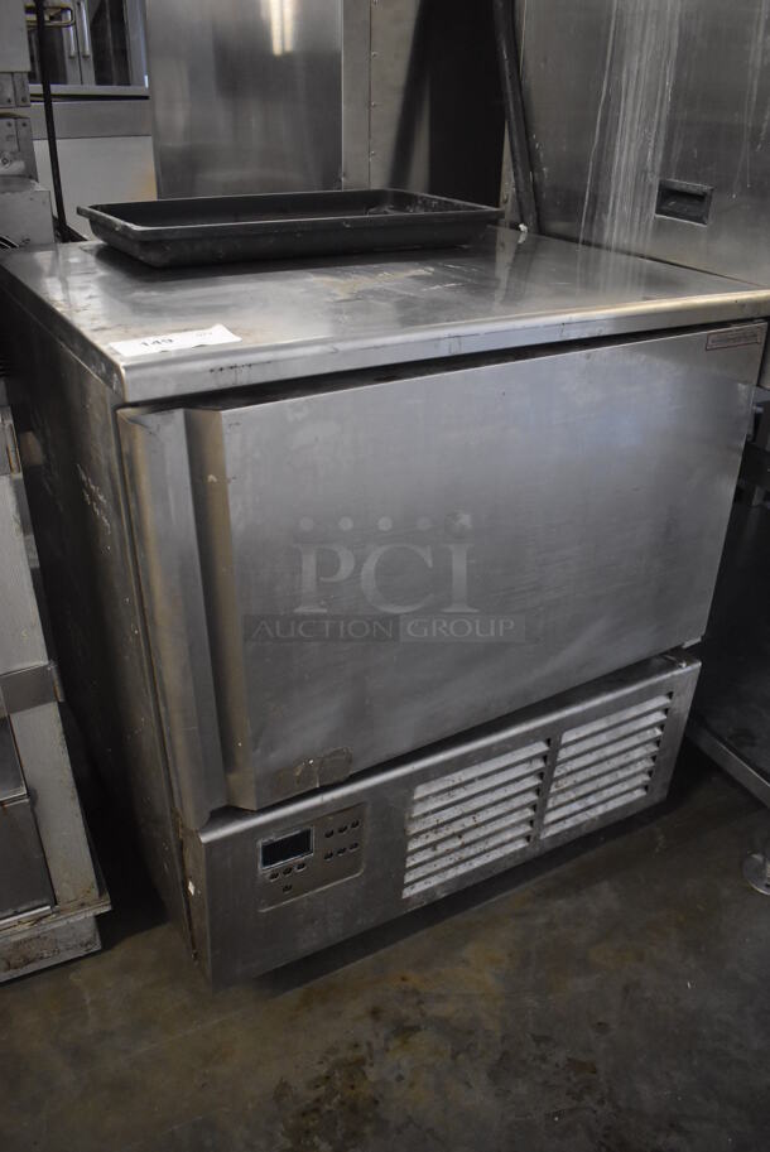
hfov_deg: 48.0
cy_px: 576
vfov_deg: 67.3
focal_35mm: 27
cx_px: 385
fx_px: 865
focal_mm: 18
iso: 3200
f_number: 3.5
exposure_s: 1/125
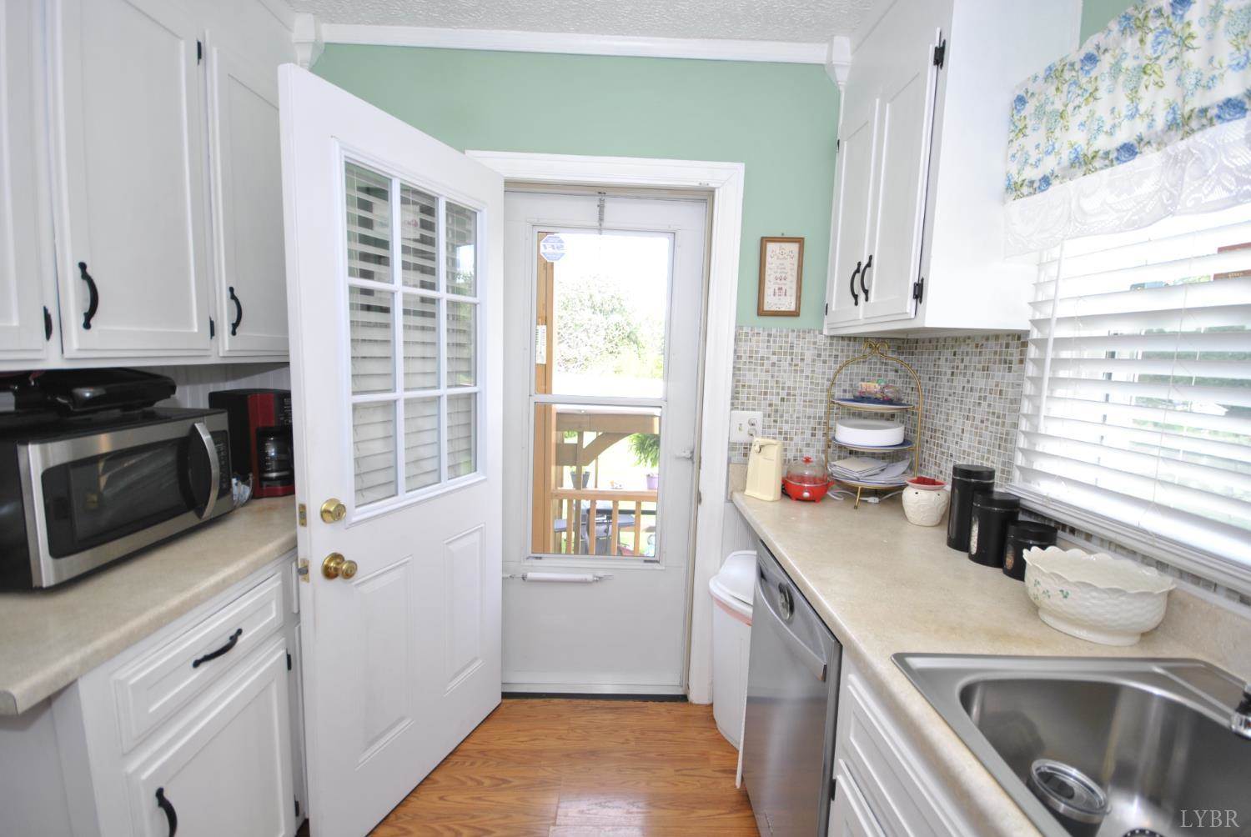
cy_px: 418
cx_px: 626
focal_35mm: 15
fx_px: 522
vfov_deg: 77.5
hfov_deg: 100.3
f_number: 4.5
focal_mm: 10
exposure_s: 1/80
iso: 200
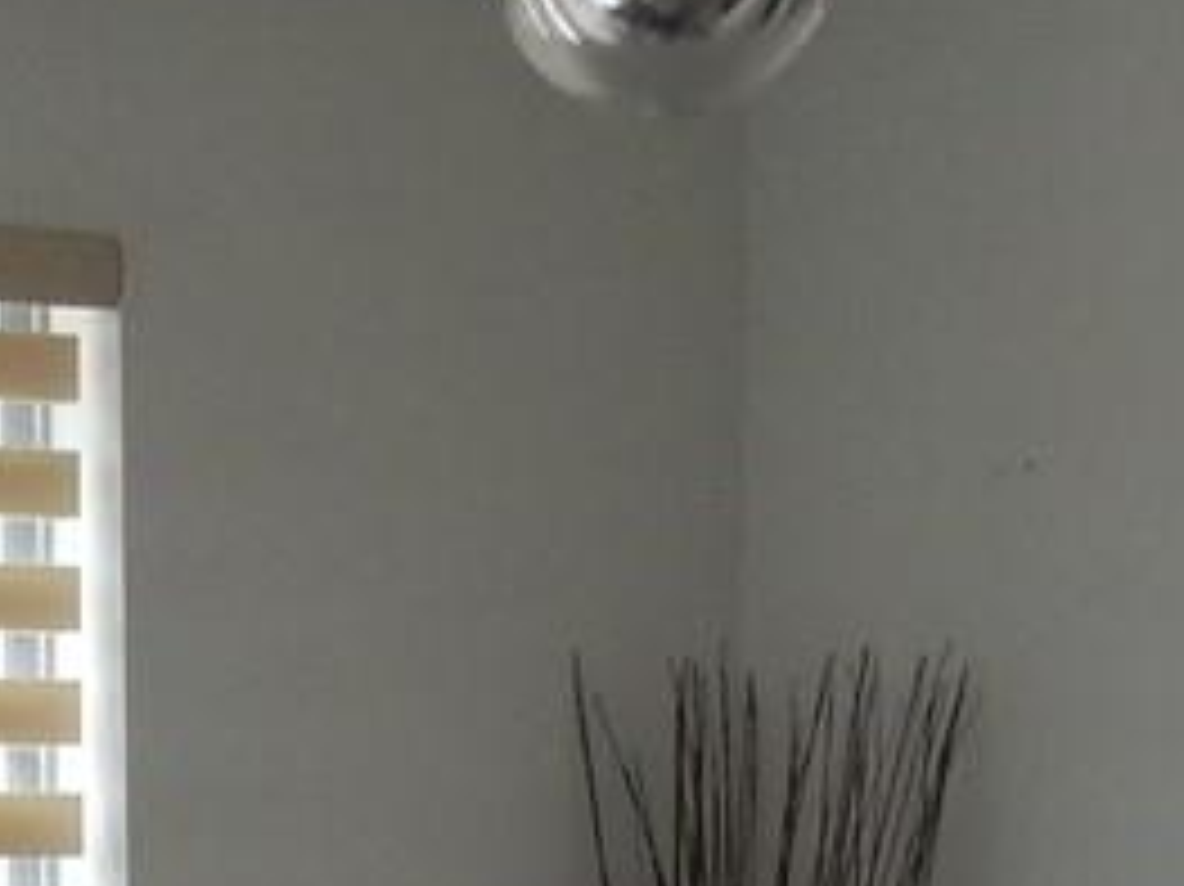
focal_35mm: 152
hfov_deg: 12.6
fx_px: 5197
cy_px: 1916
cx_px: -387
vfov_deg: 9.0
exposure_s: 1/50
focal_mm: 4.5
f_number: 3.7
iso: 125
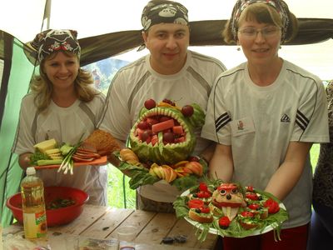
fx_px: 404
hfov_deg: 44.8
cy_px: 125
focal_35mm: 42
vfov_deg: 34.3
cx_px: 166
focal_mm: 7.5
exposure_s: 1/180
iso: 100
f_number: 3.6
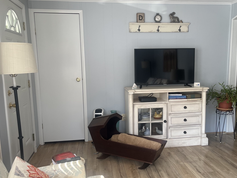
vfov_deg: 44.2
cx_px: 130
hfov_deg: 56.7
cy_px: 93
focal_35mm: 32
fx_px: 219
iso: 100
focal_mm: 5.1
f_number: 1.6
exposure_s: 1/121
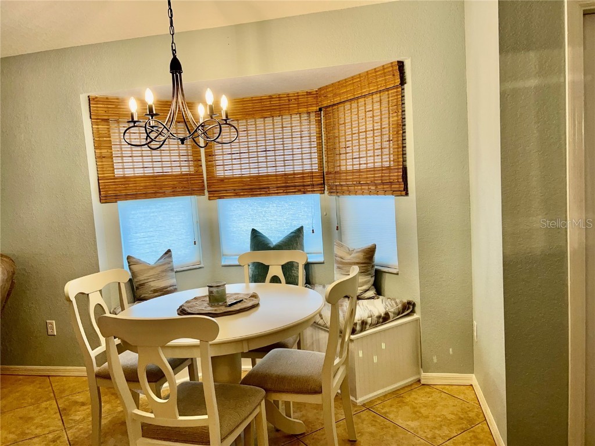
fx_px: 447
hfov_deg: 67.3
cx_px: 298
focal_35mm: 26
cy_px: 223
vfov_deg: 53.1
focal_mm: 5.7
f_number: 1.5
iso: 125
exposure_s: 1/120
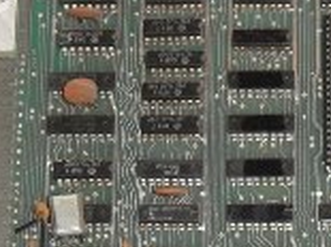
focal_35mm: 194
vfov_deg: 7.6
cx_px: 361
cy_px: 198
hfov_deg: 10.1
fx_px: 1854
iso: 240
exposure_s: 1/60
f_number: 11.8
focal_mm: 12
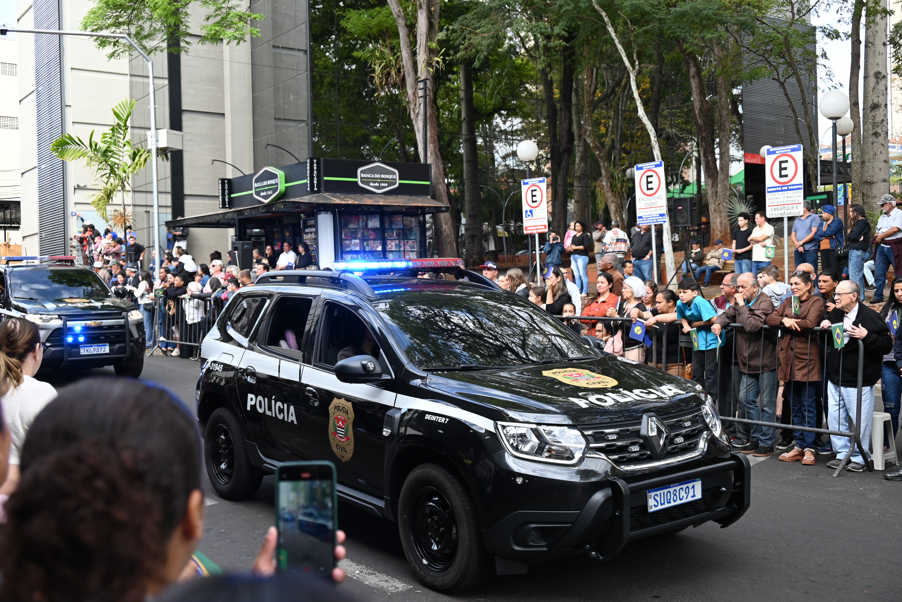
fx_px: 1003
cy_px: 301
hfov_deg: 48.4
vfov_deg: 33.4
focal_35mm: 40
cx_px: 451
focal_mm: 40
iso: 280
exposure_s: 1/250
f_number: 5
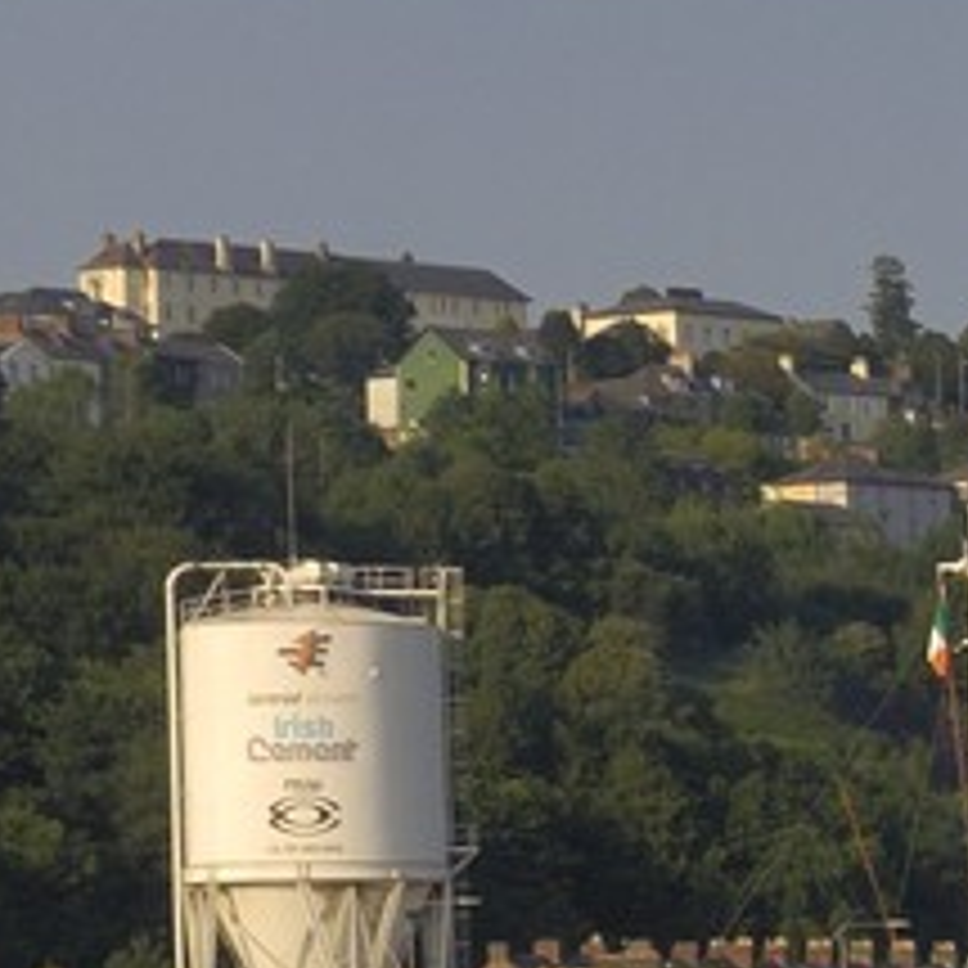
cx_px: 3408
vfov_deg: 6.5
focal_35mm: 265
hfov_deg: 5.9
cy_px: 1387
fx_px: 8384
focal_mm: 28
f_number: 10
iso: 100
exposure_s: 1/125
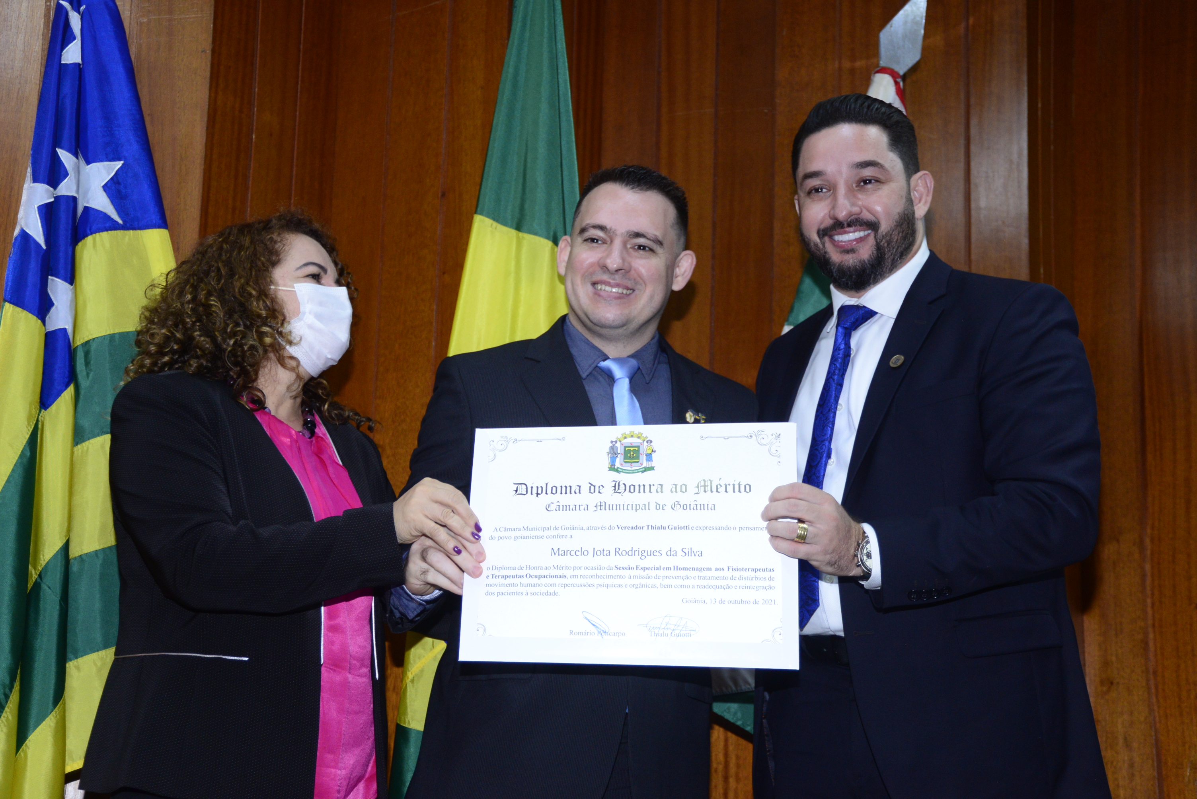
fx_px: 1829
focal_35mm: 55
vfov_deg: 24.6
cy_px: 400
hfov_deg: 36.2
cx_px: 598
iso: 2000
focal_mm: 55
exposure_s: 1/125
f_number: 5
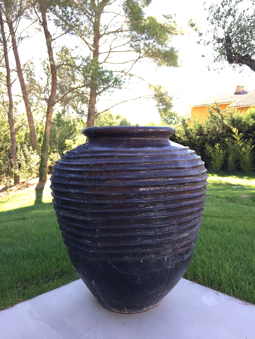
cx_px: 128
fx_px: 285
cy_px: 170
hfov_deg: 48.2
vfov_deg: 61.7
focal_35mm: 29
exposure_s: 1/101
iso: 32
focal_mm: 4.15
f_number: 2.2
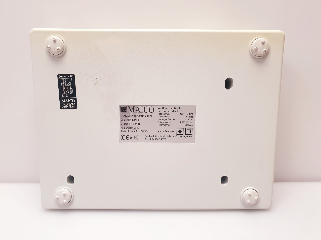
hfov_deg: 67.3
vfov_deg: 53.1
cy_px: 120
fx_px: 241
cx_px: 160
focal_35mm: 26
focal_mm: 4.3
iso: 64
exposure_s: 1/50
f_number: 2.4
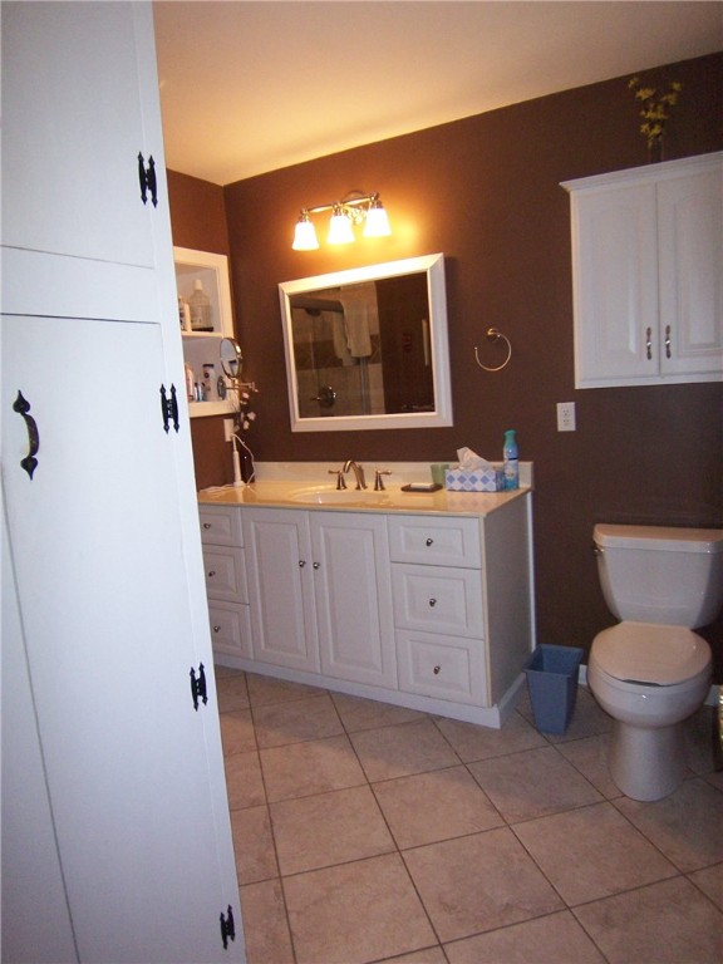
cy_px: 482
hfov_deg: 58.9
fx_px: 641
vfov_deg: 73.9
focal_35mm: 23
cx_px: 362
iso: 200
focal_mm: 3.8
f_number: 2.8
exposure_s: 1/30
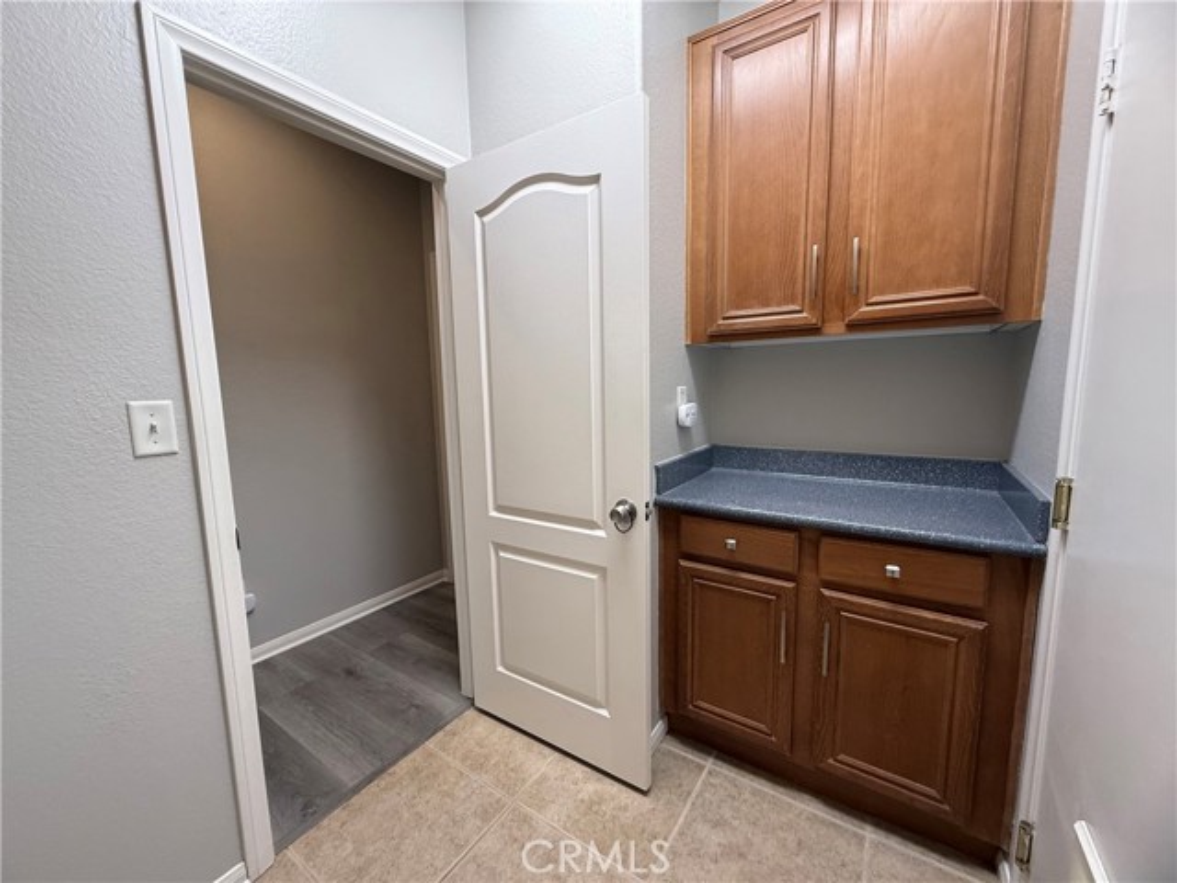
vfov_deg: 85.7
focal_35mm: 14
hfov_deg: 102.1
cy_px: 442
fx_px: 476
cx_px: 588
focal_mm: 2.22
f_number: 2.2
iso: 200
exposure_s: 1/120
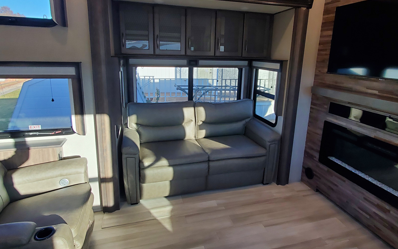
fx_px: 217
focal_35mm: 20
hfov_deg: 85.1
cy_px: 102
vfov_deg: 59.3
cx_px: 198
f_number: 2.2
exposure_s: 1/60
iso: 100
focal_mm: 1.8
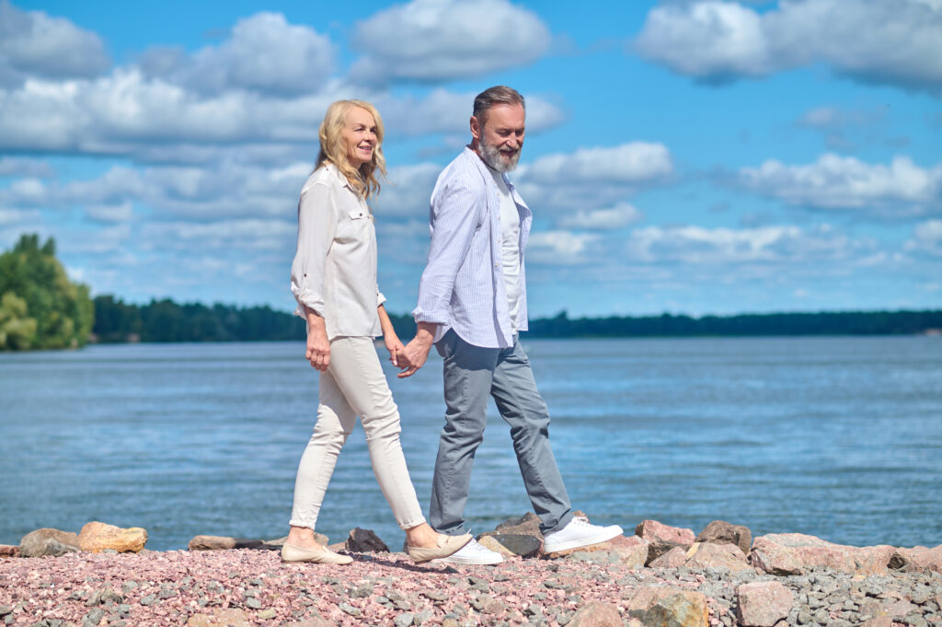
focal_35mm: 85
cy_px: 314
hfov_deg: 23.9
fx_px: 2222
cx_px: 471
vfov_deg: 16.0
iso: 100
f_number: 2.8
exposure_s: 1/3200
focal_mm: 85
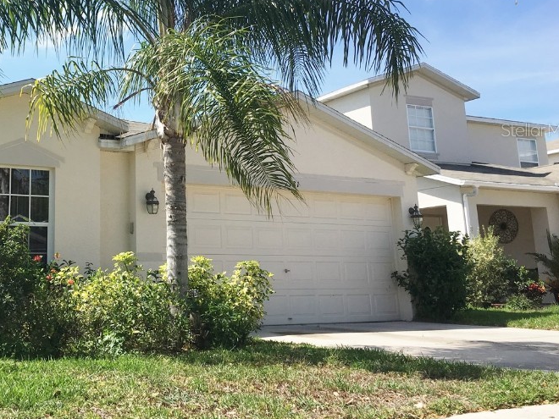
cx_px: 147
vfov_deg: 31.8
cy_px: 130
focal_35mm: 45
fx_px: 727
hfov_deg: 41.0
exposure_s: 1/1425
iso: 25
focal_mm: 4.15
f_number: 2.2
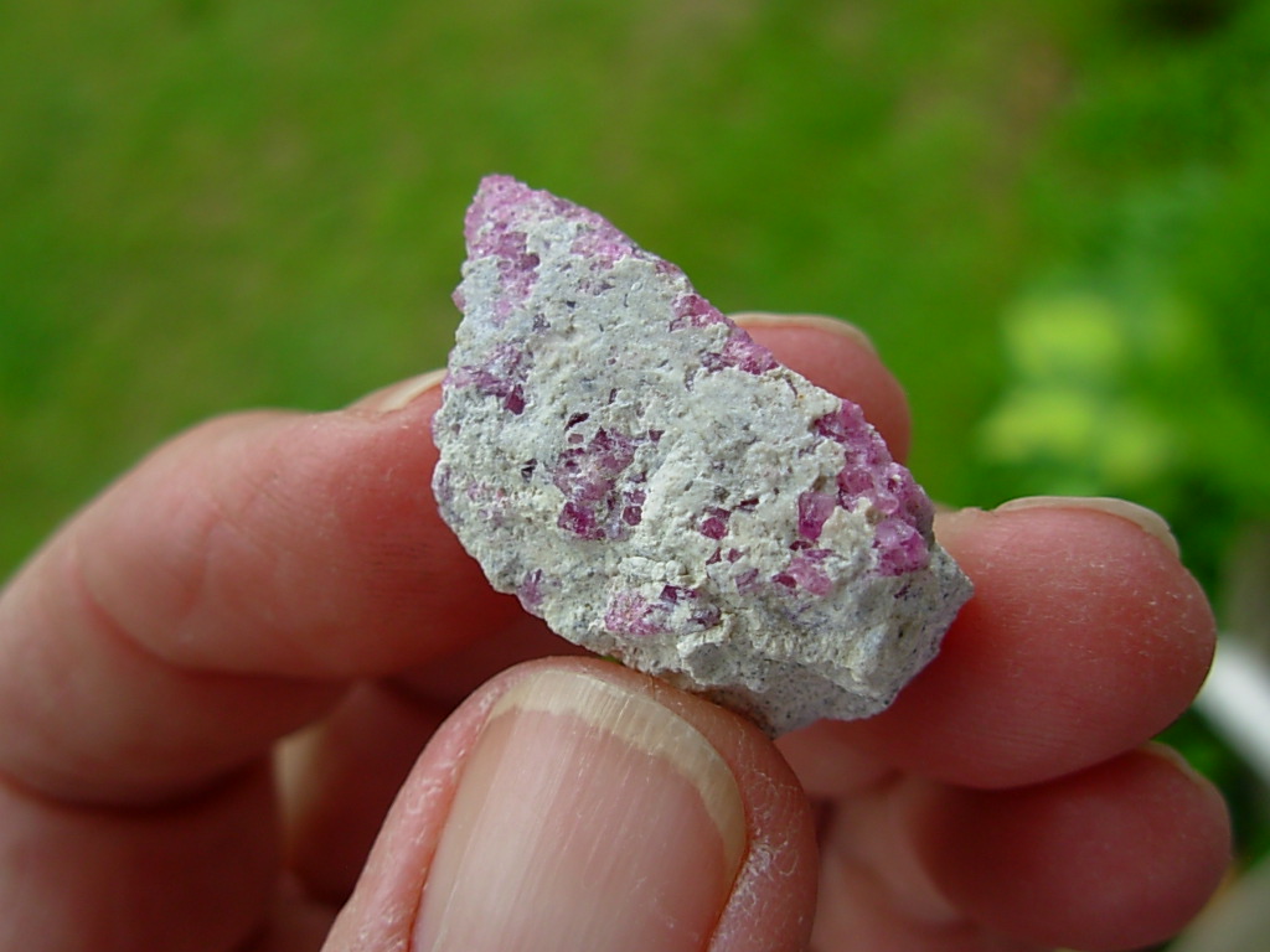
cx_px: 635
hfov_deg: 49.0
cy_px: 476
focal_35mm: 38
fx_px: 1394
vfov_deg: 37.7
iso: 50
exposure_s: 1/166
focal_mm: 6.3
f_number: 2.9
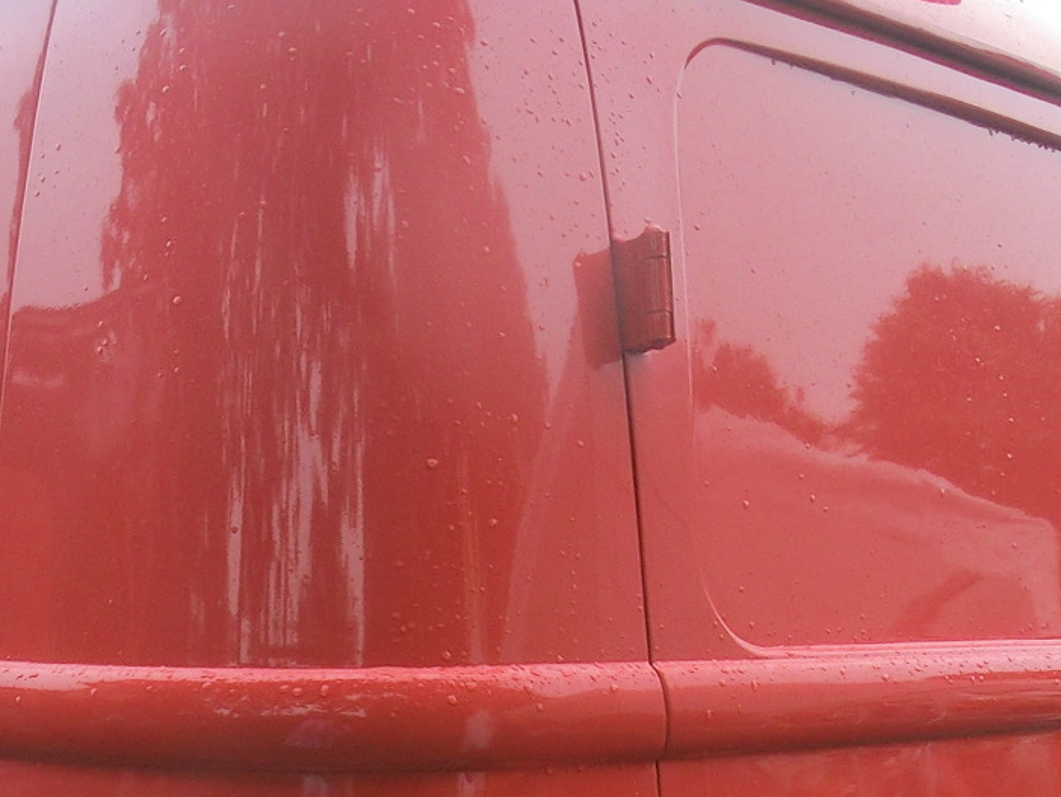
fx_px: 2146
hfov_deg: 27.5
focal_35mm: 70
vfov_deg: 20.1
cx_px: 298
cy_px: 873
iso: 100
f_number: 3
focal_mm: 4.24
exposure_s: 1/320
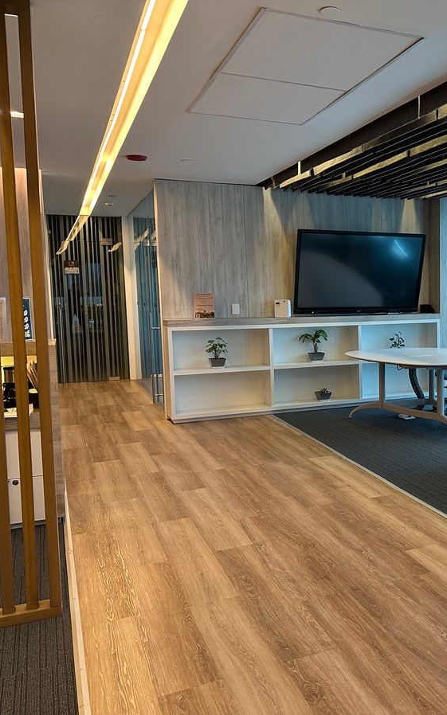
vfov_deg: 56.7
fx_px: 663
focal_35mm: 34
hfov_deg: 35.2
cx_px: 400
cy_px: 358
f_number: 1.78
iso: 250
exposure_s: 1/60
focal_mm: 6.86
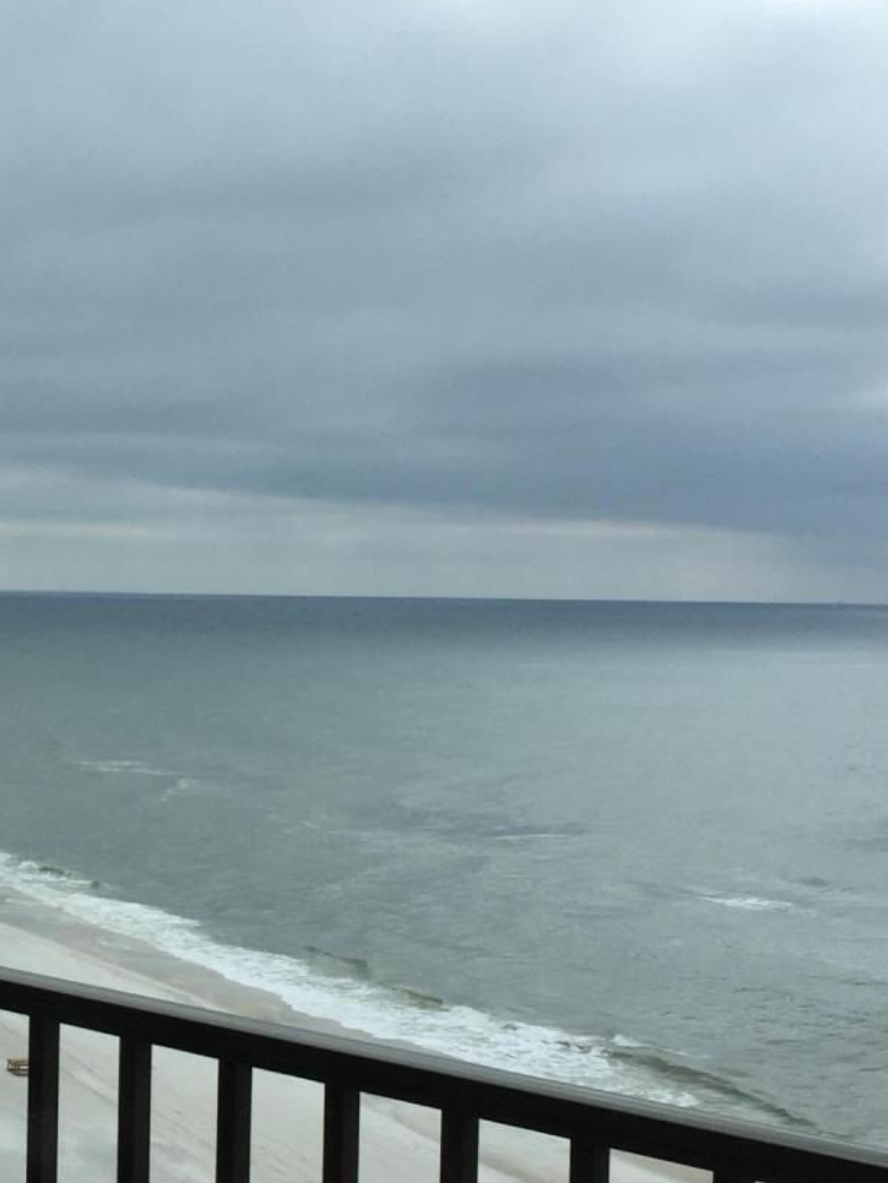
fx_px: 2428
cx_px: -41
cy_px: 738
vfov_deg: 27.3
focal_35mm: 71
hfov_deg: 20.0
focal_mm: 4.15
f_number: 2.2
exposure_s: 1/1319
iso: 32
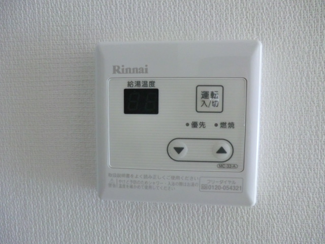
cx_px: 162
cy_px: 122
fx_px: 225
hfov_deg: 71.6
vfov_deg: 56.8
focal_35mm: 24
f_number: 3.2
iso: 500
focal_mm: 4.3
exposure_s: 1/60
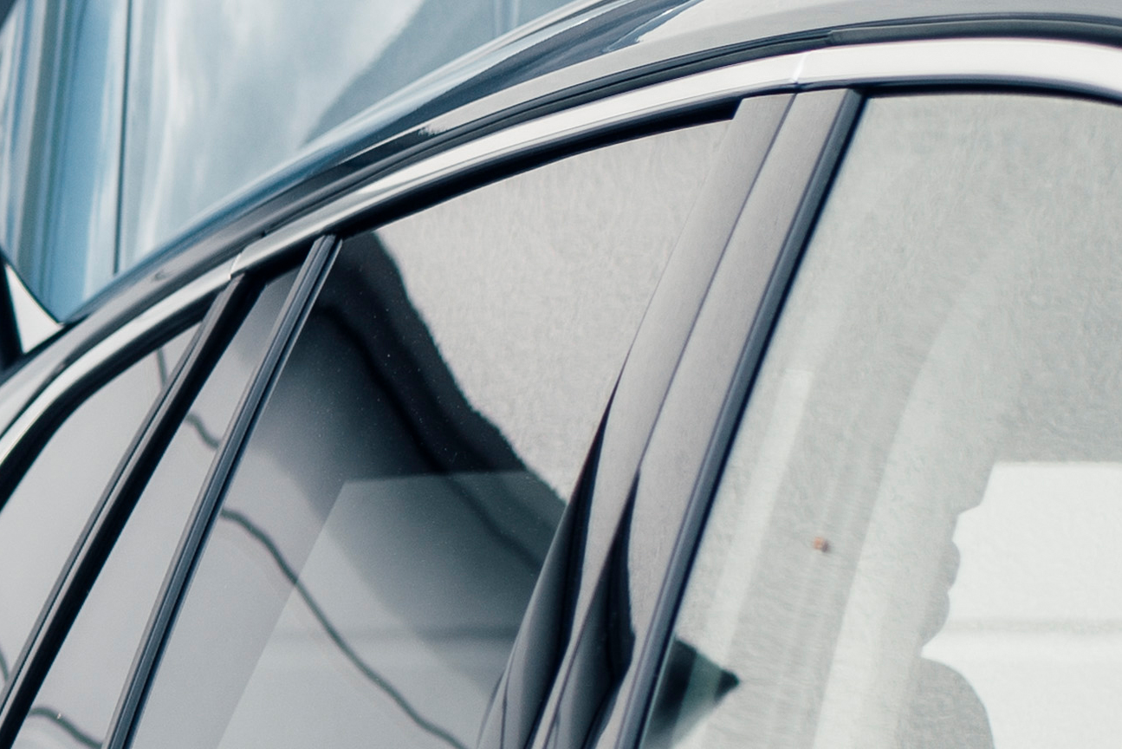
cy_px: 1275
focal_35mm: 328
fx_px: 10224
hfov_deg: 6.0
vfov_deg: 4.2
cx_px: -1477
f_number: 2.8
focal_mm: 55
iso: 100
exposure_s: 1/500
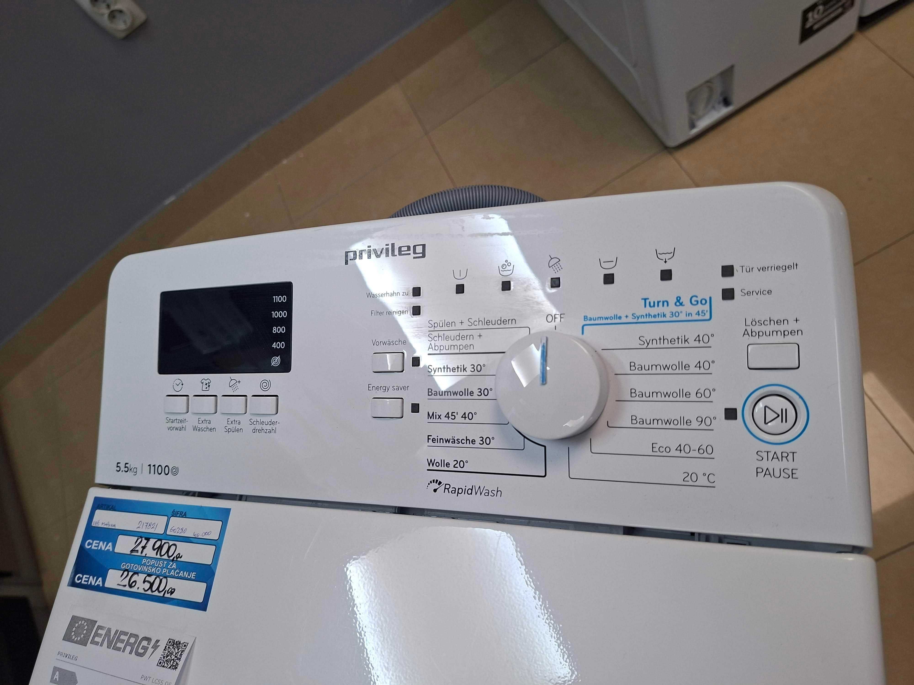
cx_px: 457
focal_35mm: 23
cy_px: 342
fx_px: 607
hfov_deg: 73.9
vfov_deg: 58.9
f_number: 1.8
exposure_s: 1/100
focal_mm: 5.54
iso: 125
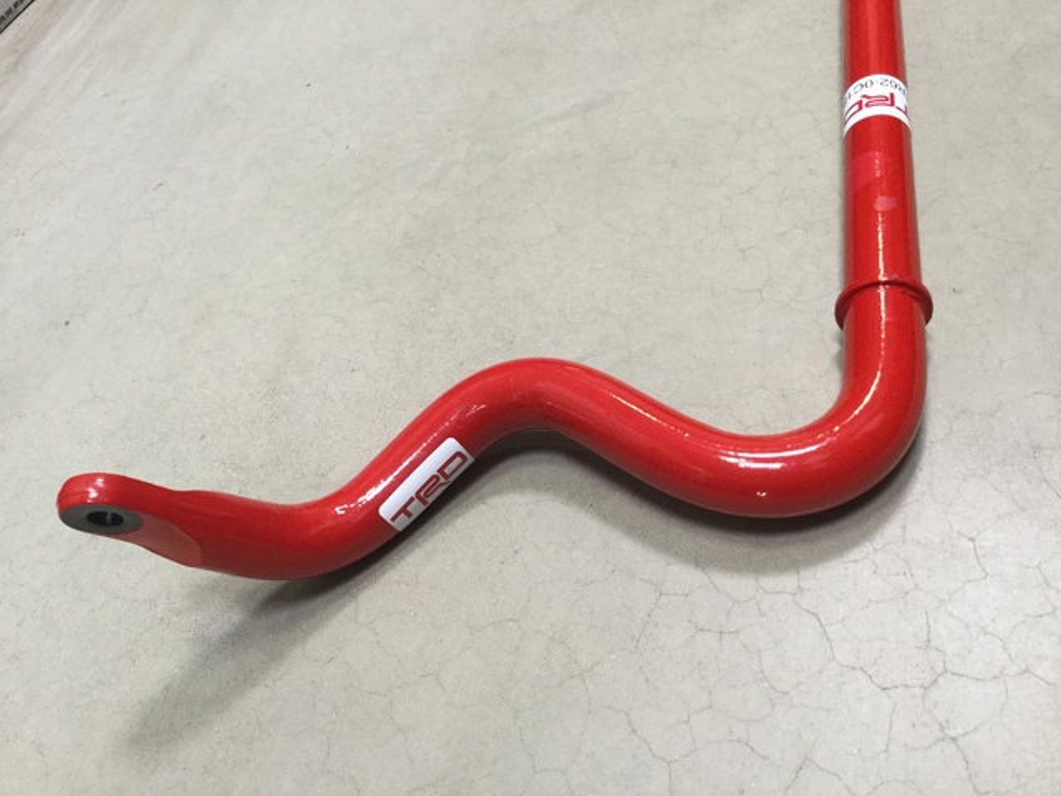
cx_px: 530
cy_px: 398
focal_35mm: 31
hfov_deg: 58.4
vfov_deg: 45.4
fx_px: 950
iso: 40
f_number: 2.4
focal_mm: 3.3
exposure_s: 1/30
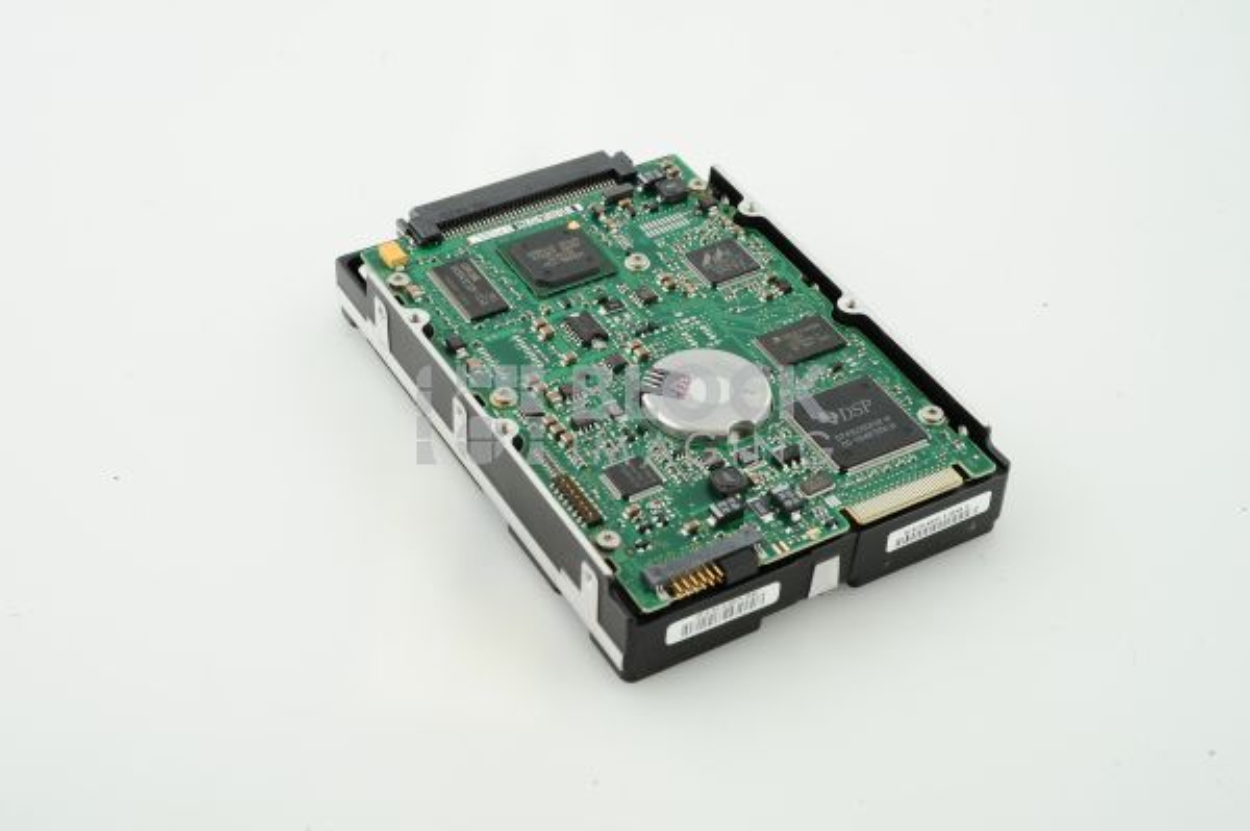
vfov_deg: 20.9
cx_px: 625
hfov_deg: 31.0
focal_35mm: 65
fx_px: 2255
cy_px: 416
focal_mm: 65
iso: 1600
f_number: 14
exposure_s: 1/125
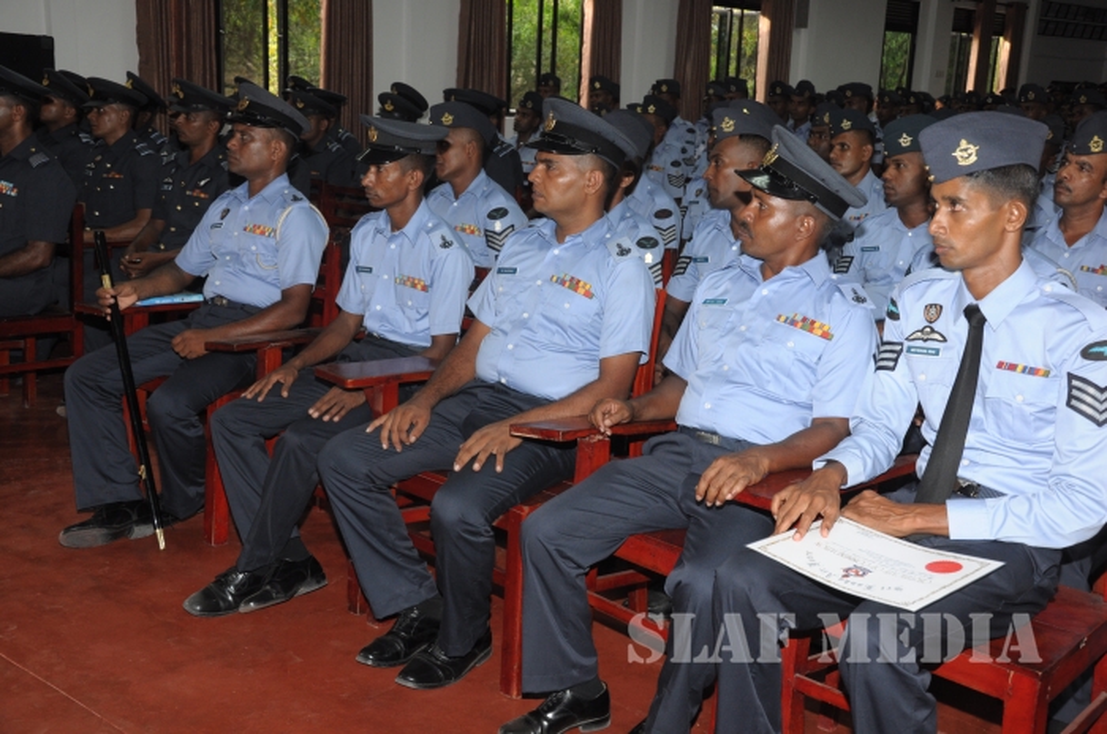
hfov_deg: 46.5
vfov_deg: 31.8
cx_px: 554
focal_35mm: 42
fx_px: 1289
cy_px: 367
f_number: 6.3
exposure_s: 1/80
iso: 640
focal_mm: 28
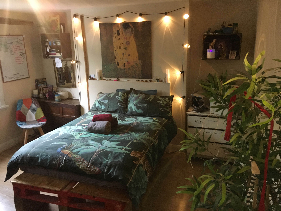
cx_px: 140
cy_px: 106
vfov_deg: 48.2
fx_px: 235
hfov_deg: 61.7
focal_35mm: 29
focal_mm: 4.15
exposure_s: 1/17
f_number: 2.2
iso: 250
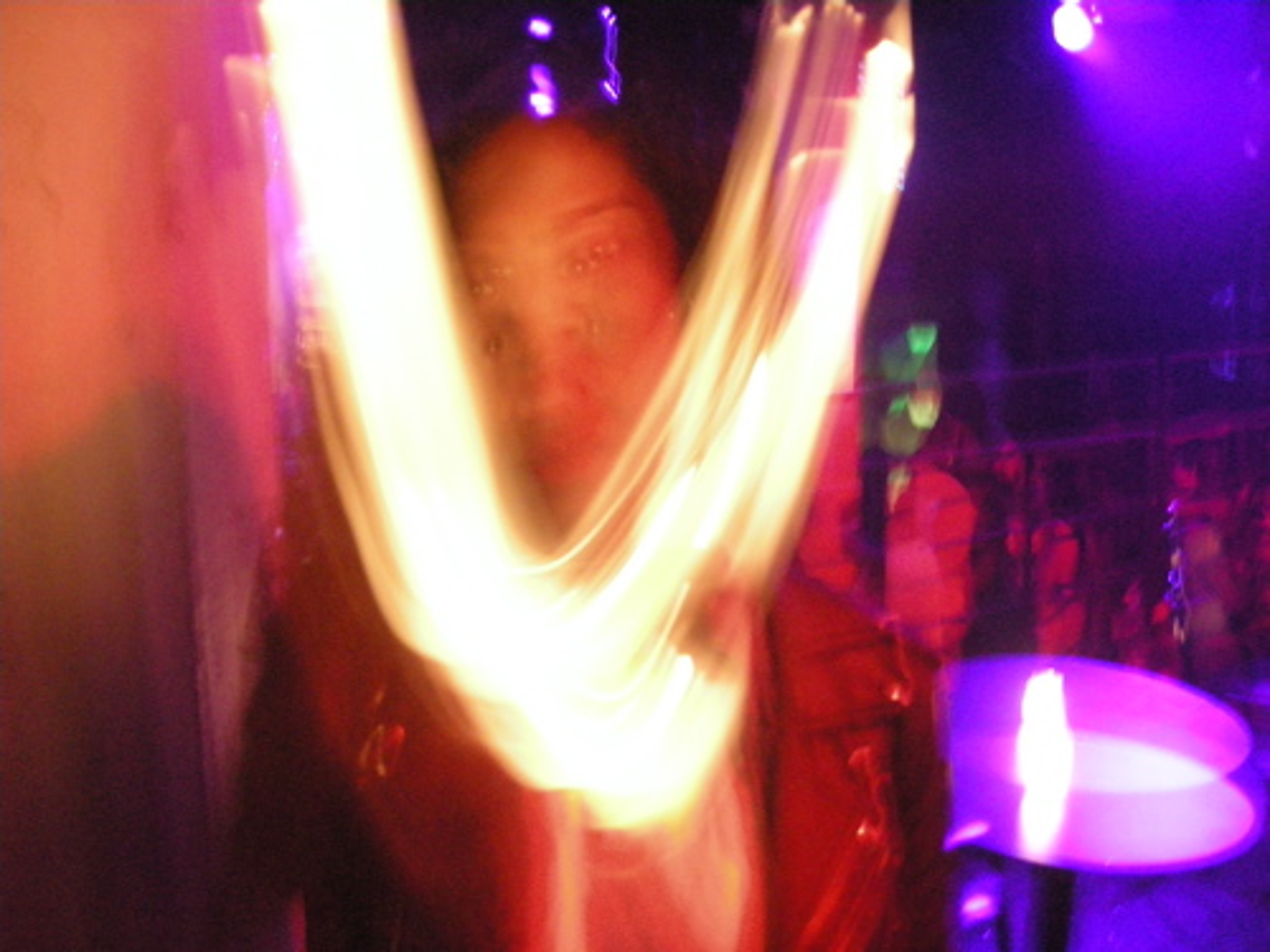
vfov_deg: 39.7
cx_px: 635
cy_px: 476
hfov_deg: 51.4
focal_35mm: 36
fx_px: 1321
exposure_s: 2
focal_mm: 7.5
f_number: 2.7
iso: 800
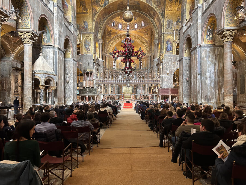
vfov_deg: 53.1
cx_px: 123
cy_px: 92
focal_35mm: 26
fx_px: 185
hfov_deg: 67.3
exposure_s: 1/50
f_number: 1.5
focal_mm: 5.7
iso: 320
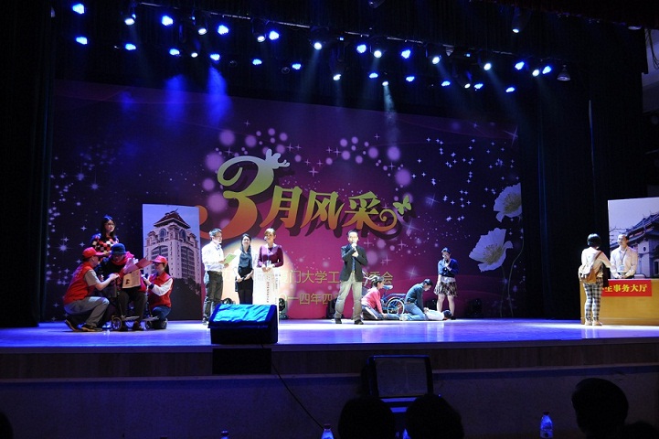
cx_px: 330
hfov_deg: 49.6
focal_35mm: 39
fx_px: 714
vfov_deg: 34.2
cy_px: 220
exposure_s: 1/30
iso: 800
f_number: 4.2
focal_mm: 26
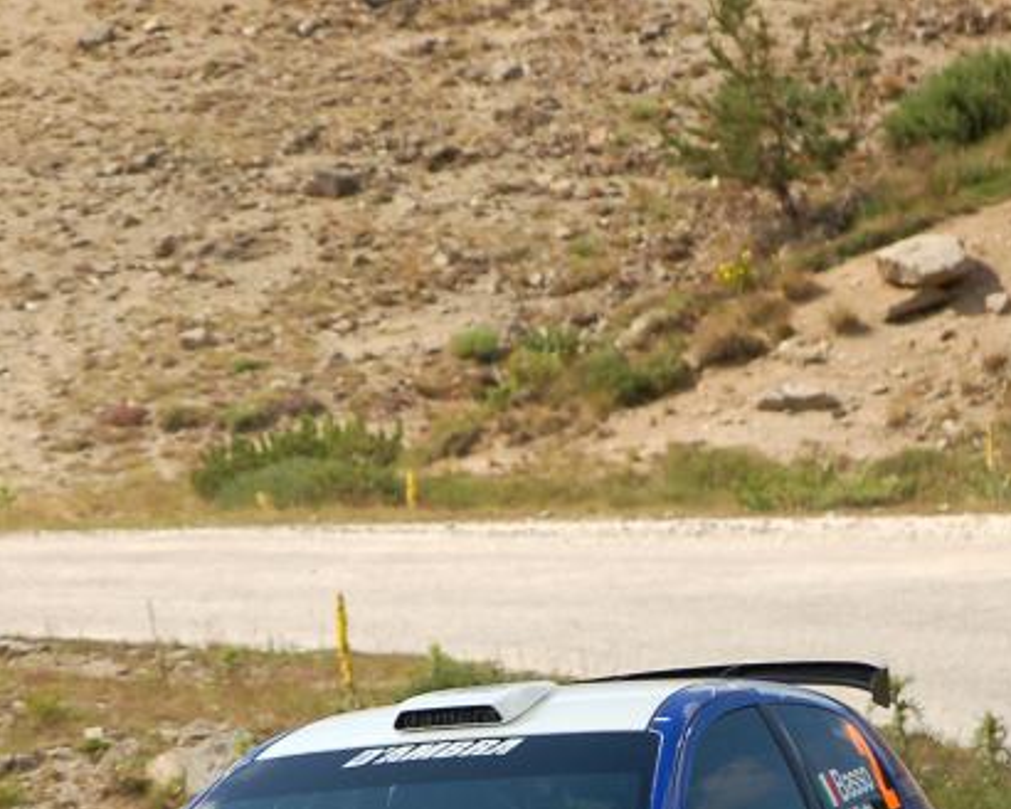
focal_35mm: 369
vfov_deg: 4.2
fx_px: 11046
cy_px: 837
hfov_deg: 5.2
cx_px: 392
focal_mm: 105
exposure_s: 1/1250
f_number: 5
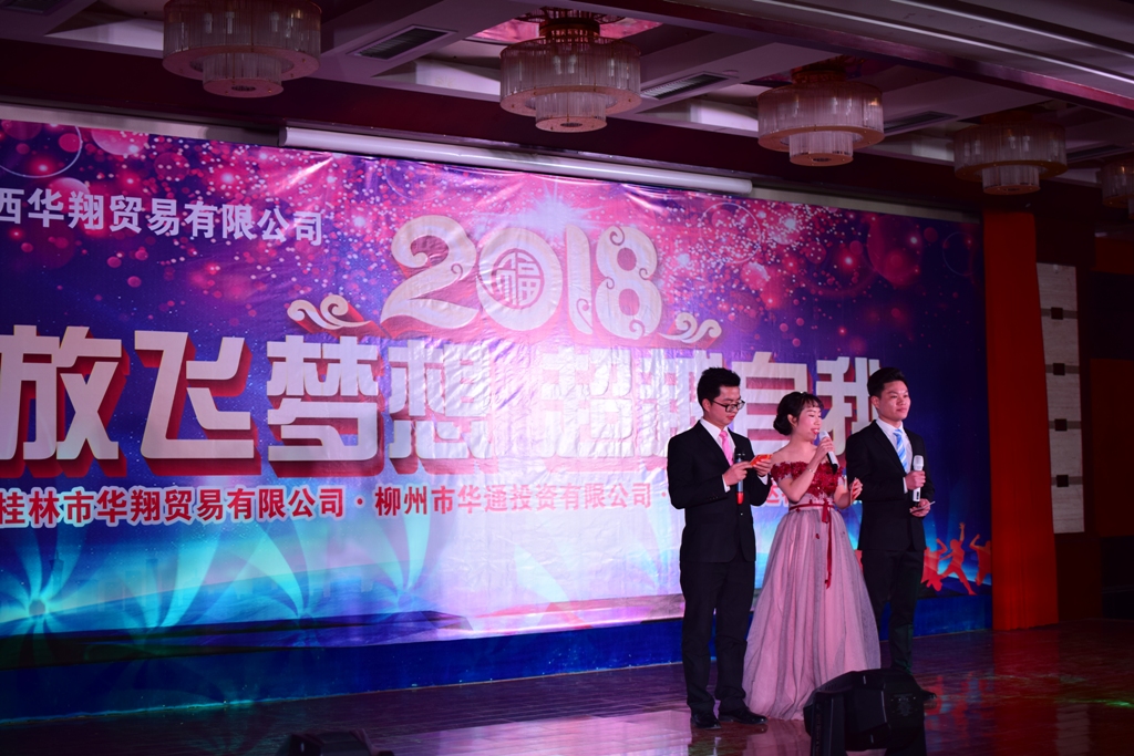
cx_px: 567
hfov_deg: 37.8
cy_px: 378
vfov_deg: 25.8
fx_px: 1654
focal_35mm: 52
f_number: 2
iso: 160
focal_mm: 35
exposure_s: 1/250
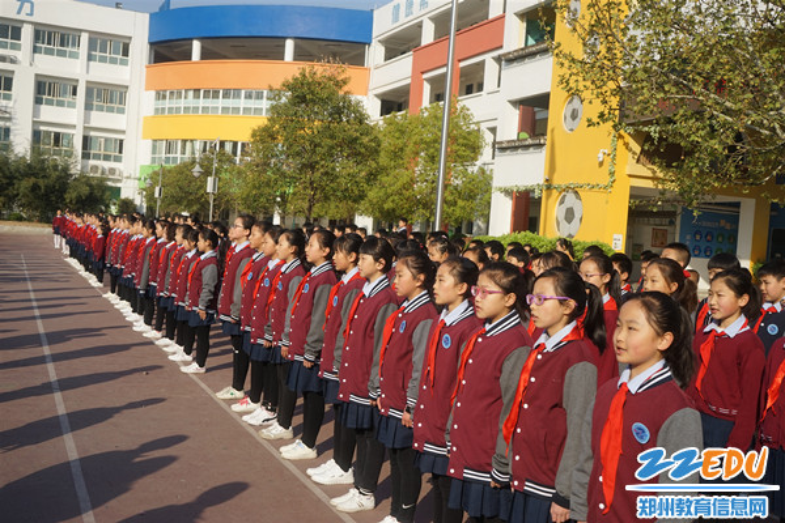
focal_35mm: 40
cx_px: 392
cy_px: 262
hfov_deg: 48.5
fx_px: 872
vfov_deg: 33.4
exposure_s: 1/250
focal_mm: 40
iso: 100
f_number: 7.1
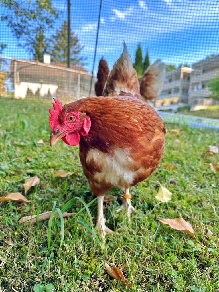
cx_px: 110
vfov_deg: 71.6
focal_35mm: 24
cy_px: 146
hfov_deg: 56.8
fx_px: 202
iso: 80
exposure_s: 1/377
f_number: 1.78
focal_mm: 6.86
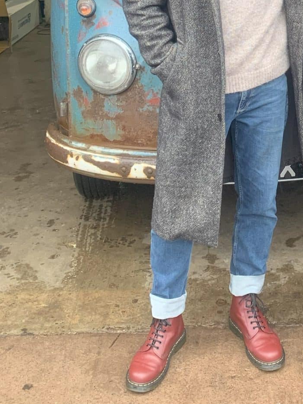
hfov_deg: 21.4
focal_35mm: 67
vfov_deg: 27.0
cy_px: -22
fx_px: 781
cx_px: 279
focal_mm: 4.25
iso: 80
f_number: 1.8
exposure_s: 1/121
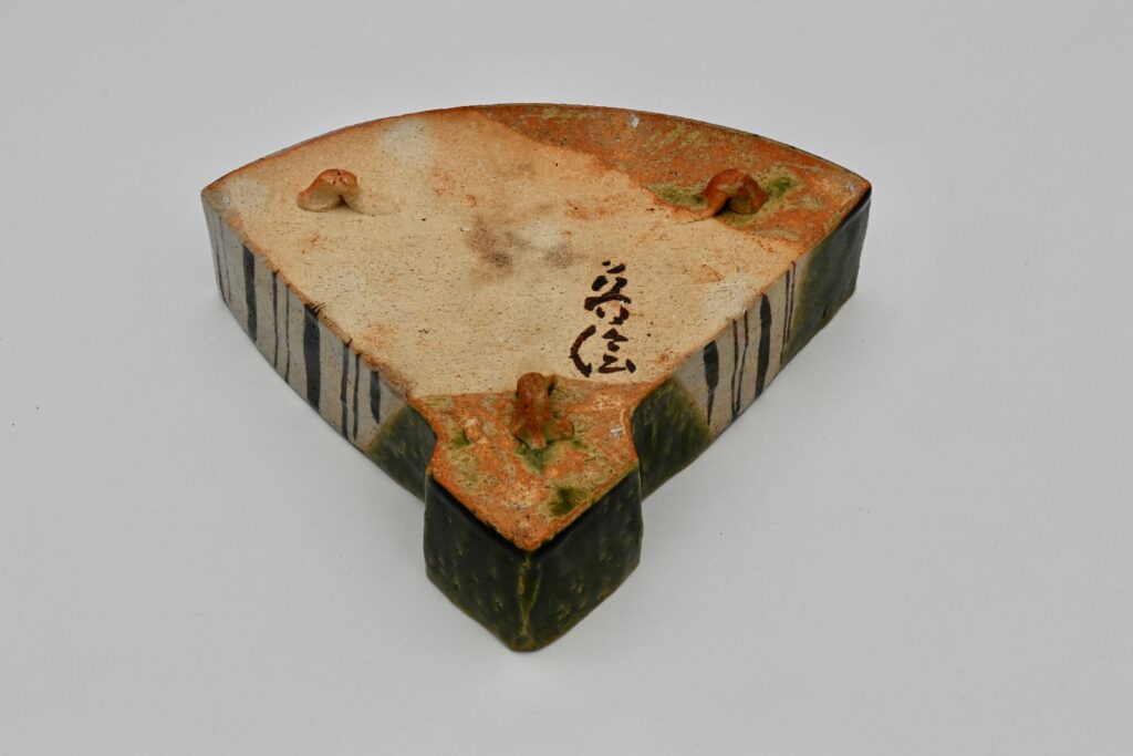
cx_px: 566
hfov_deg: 39.6
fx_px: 1574
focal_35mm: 50
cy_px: 378
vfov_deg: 27.0
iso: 3200
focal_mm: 50
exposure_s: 1/640
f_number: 22
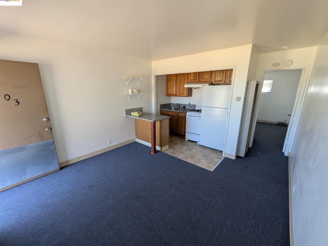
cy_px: 125
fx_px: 142
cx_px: 159
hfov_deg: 98.1
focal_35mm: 15
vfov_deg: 81.7
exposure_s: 1/40
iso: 60
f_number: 2.2
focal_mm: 1.83
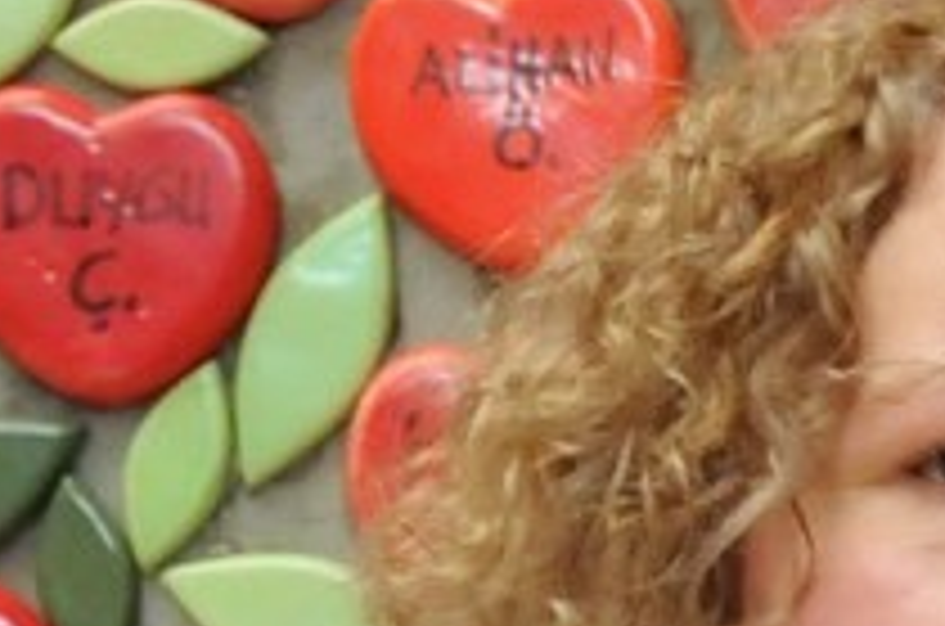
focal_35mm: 452
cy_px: 281
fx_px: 11838
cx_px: 1692
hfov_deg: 4.5
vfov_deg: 3.0
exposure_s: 1/60
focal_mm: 42
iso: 1600
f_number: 5.6
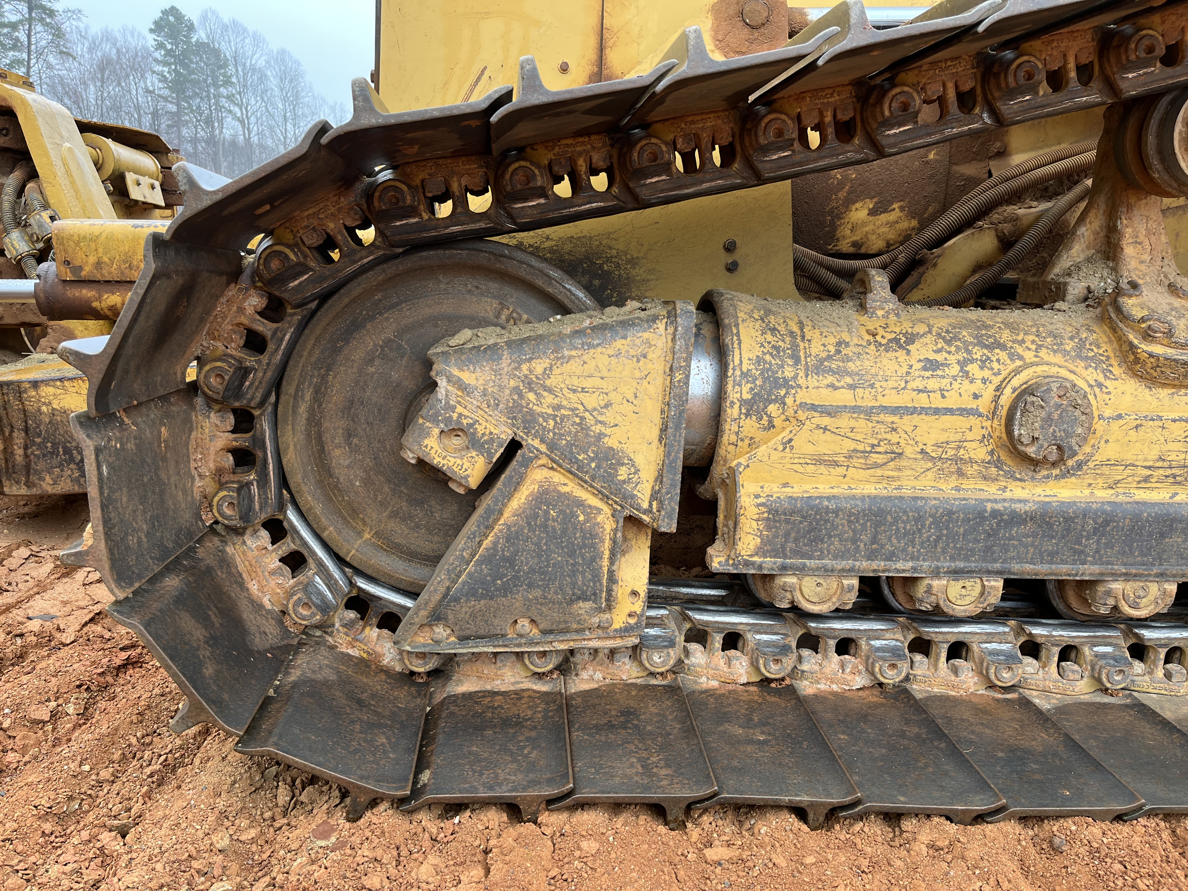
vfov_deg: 53.1
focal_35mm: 26
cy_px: 446
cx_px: 594
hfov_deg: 67.3
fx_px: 892
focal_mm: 5.1
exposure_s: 1/122
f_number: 1.6
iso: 40
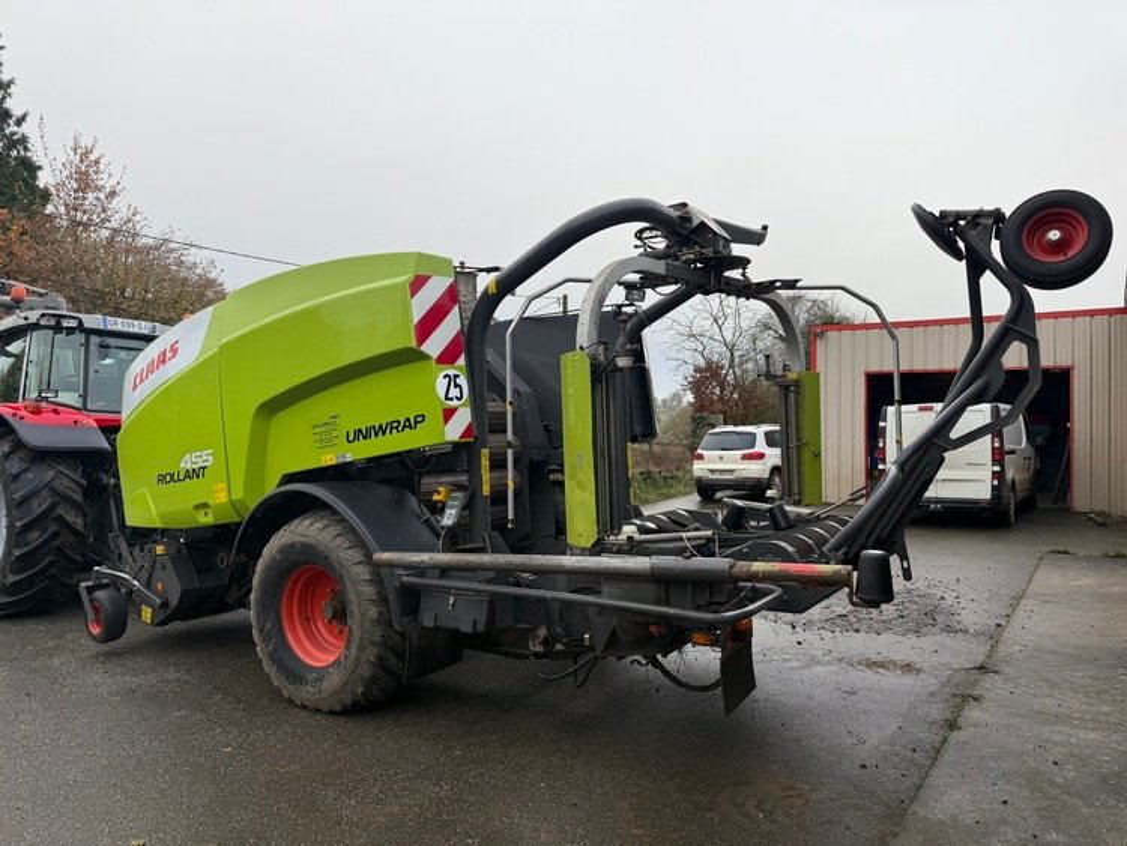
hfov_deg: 71.6
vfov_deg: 56.8
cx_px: 564
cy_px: 423
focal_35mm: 24
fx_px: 782
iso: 80
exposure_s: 1/757
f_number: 1.78
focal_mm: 6.76
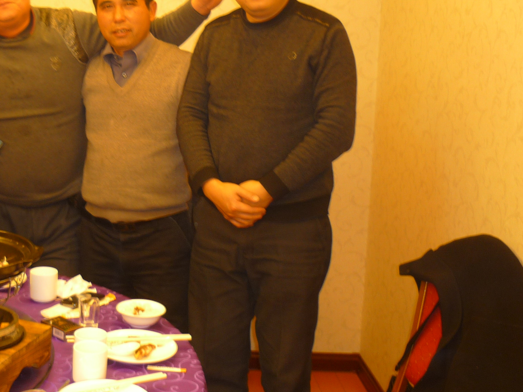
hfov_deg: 33.9
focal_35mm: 56
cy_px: 73
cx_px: 156
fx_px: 846
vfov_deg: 25.6
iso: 100
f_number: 2.8
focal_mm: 5.5
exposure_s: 1/8
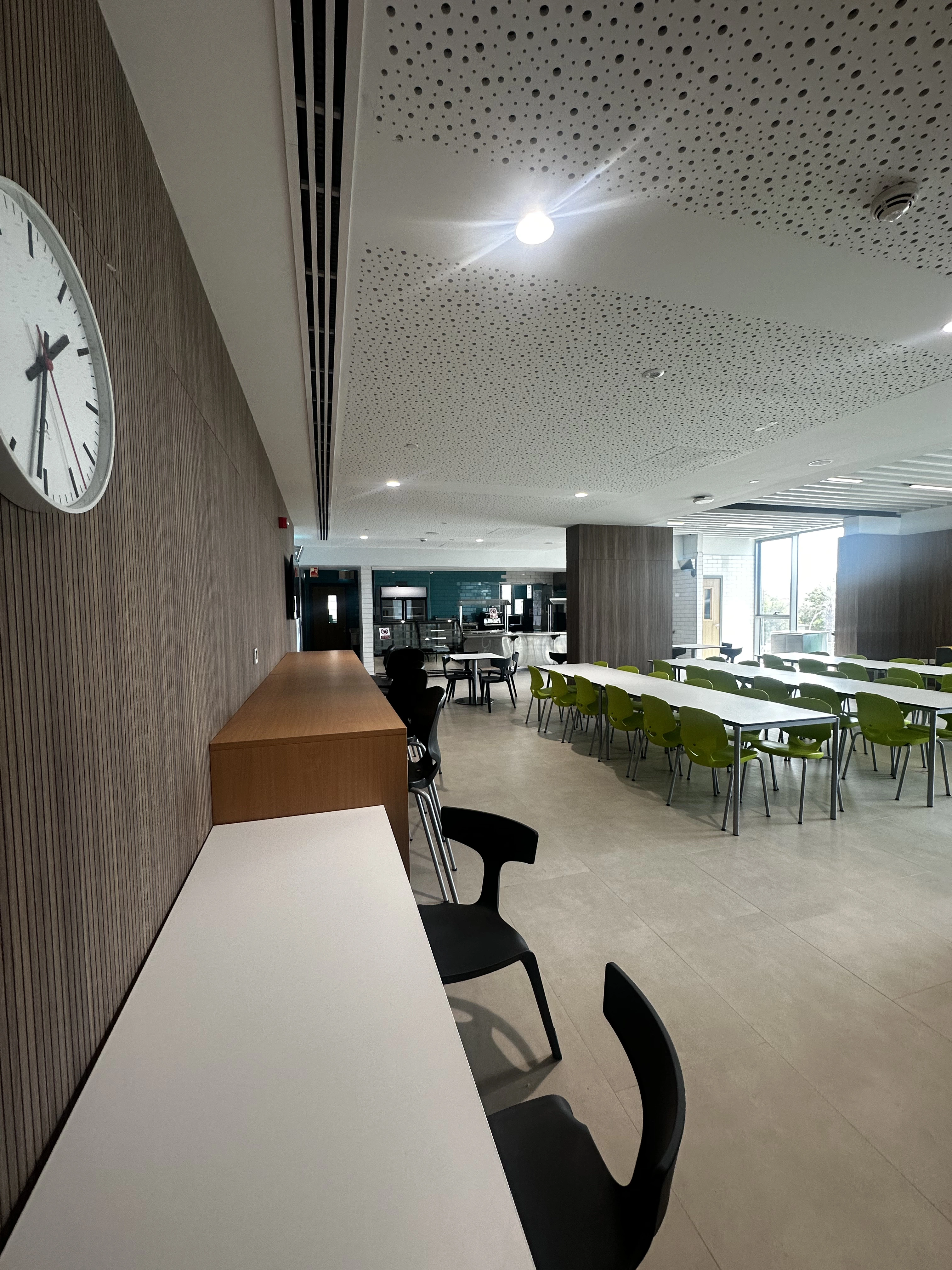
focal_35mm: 14
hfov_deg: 85.7
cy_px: 635
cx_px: 476
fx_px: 513
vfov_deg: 102.1
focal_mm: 2.22
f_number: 2.2
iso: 160
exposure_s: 1/120
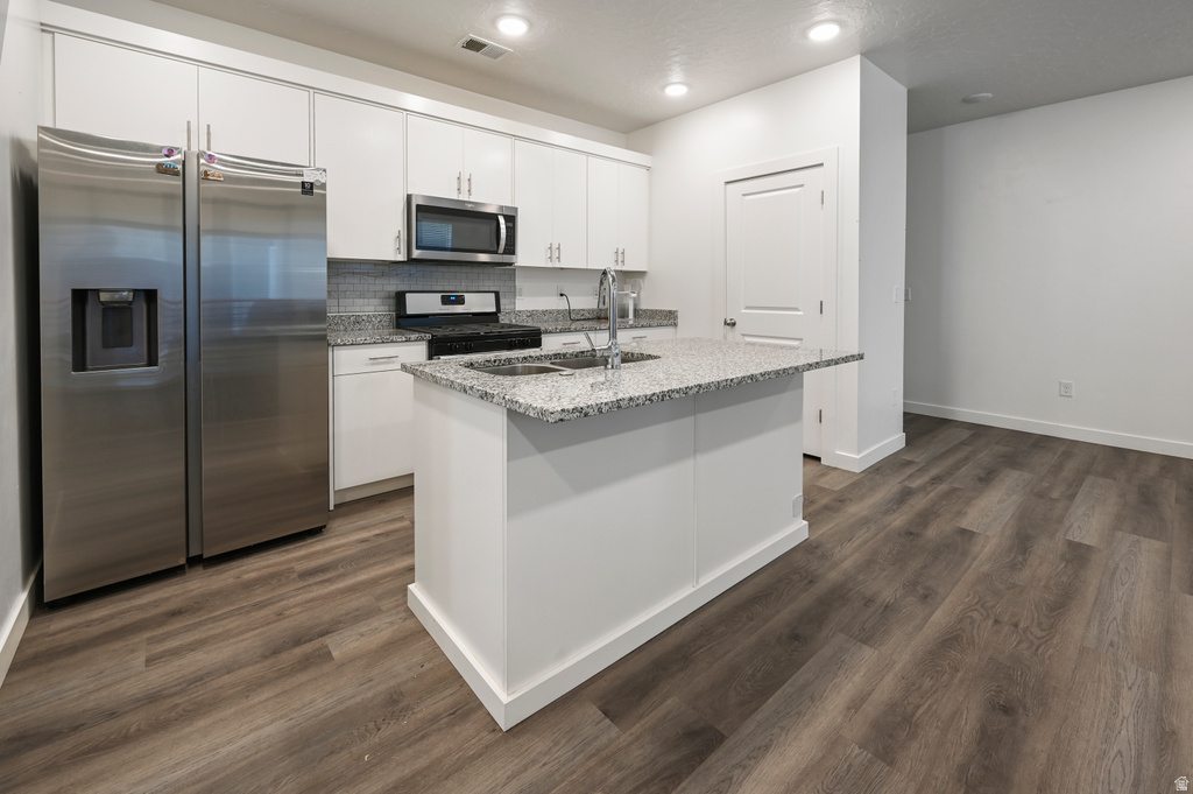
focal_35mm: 14
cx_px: 596
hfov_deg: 104.3
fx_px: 464
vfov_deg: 81.1
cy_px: 397
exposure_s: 1/13
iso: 250
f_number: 8
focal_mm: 14
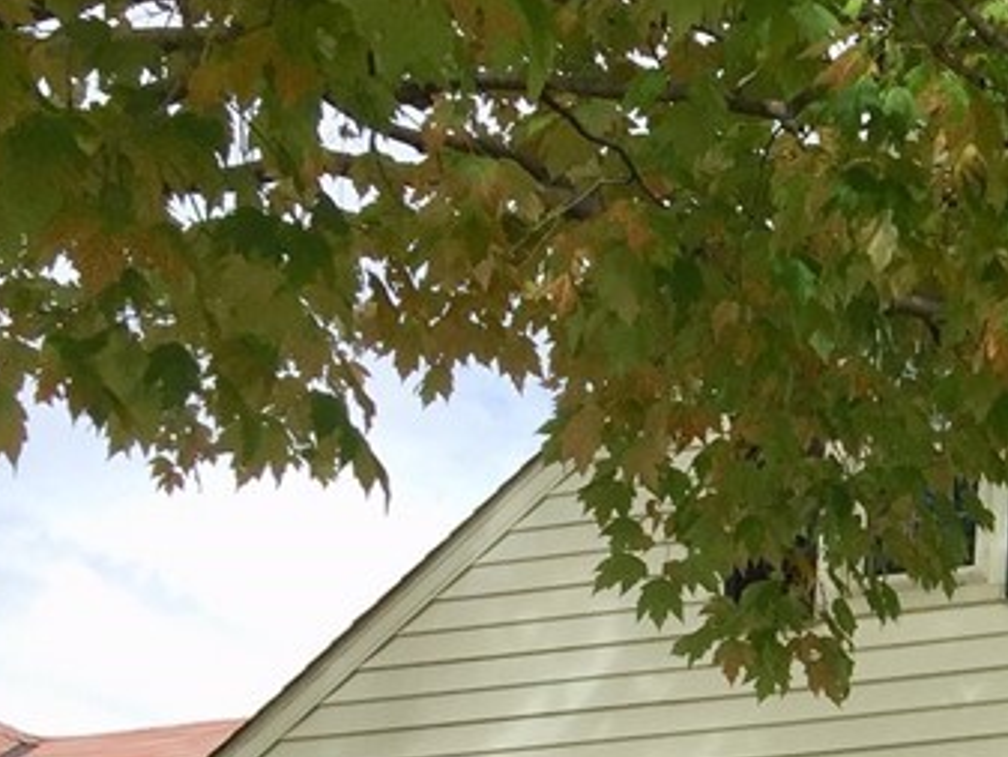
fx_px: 2563
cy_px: 904
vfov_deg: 16.1
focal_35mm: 88
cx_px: 1394
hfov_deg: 20.0
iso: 32
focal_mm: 4.15
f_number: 2.2
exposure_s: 1/775
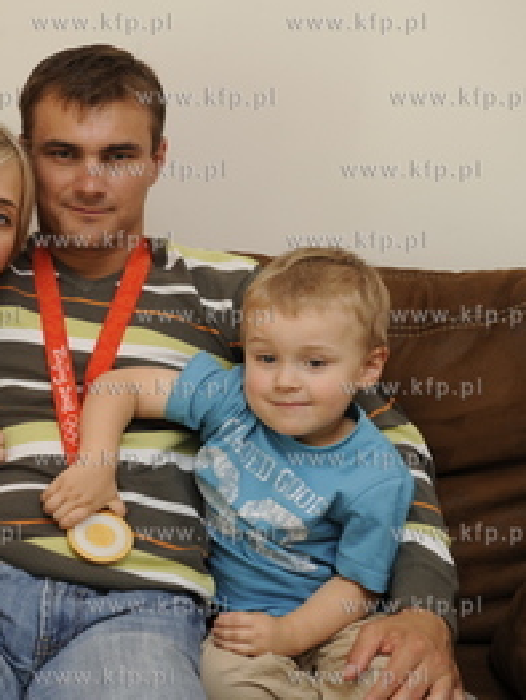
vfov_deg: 22.2
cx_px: 45
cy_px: 350
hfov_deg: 16.6
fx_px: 1780
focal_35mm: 88
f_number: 5.6
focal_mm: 60
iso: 400
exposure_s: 1/60
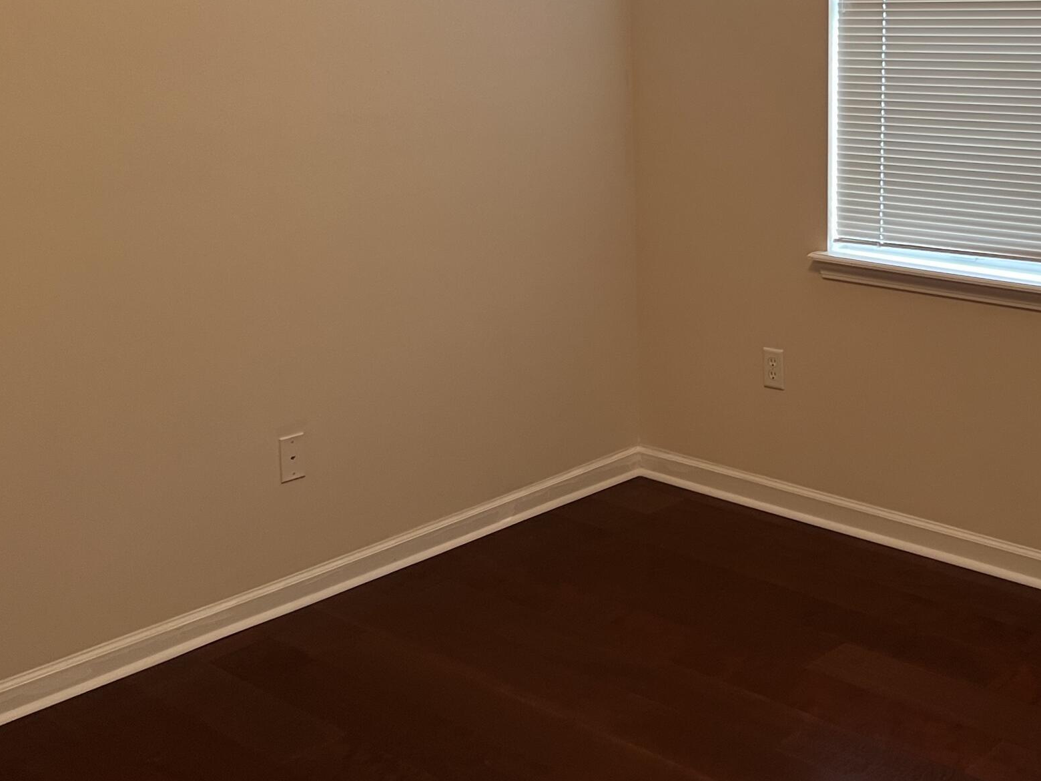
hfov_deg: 37.6
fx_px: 1504
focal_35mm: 50
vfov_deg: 28.9
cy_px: 254
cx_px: 730
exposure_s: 1/60
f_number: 1.5
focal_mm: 5.7
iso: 125
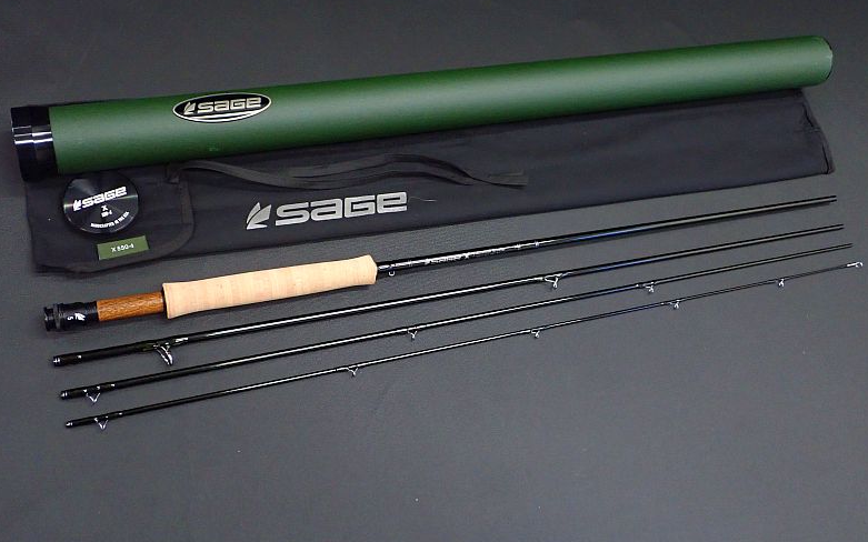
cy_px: 244
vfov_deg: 33.6
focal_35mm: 38
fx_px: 899
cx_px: 438
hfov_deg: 51.5
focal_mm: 6.42
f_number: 2.6
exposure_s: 1/40
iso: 640
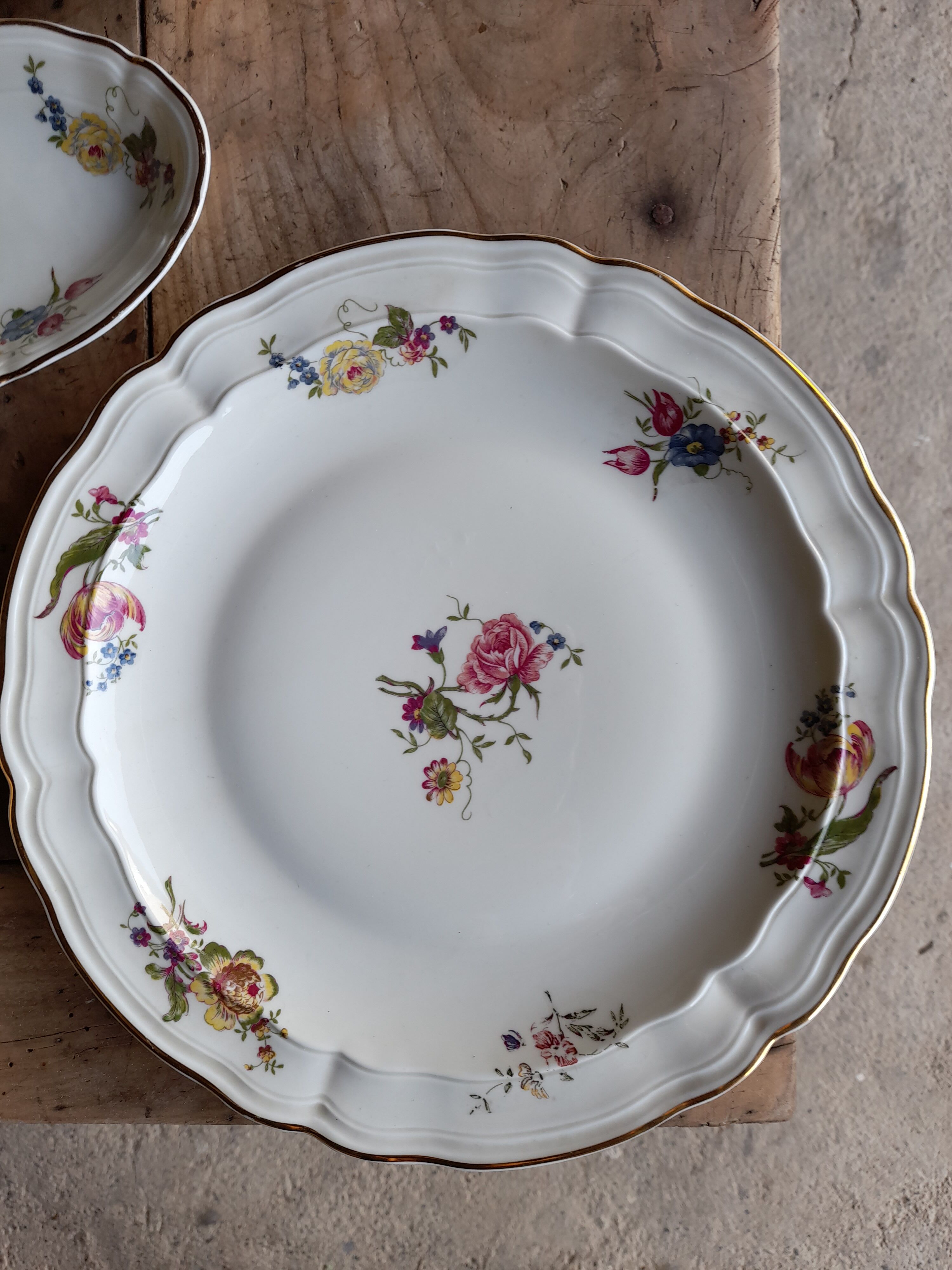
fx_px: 917
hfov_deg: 54.9
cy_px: 635
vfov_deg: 69.4
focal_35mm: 25
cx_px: 476
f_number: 2
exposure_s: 1/50
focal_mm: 4.6
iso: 20
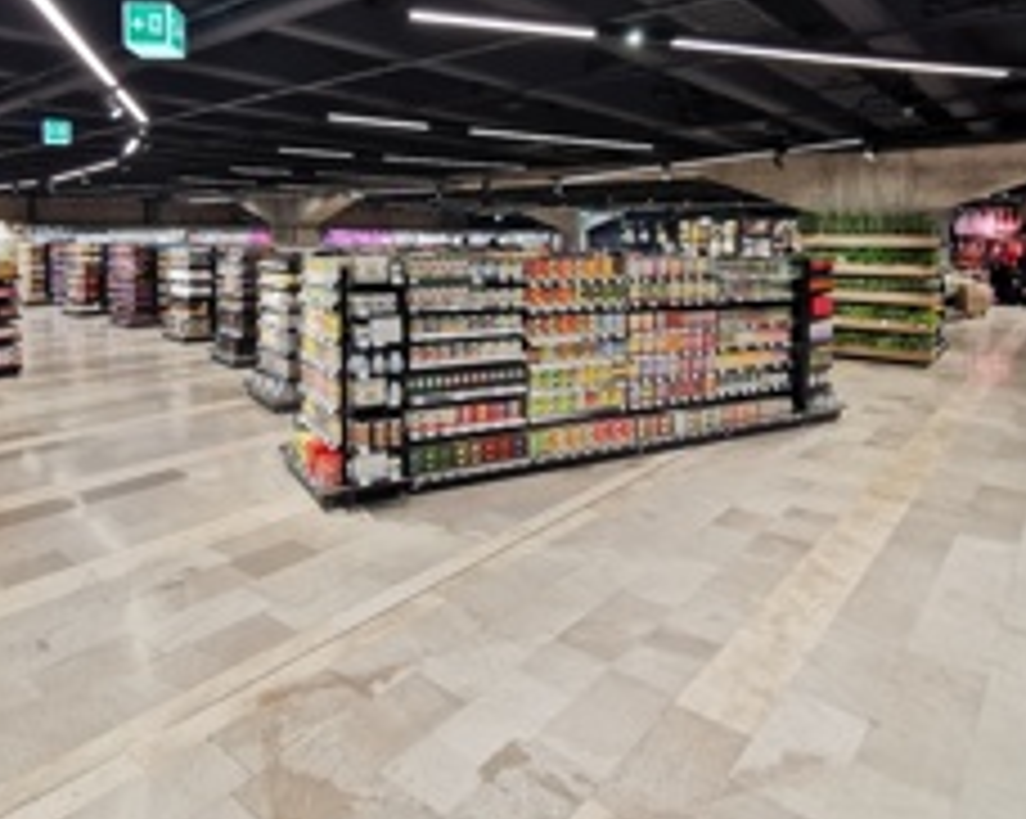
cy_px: 259
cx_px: 472
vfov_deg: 57.1
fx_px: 728
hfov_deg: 70.2
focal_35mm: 24
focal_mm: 2.35
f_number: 2.2
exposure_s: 1/50
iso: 125
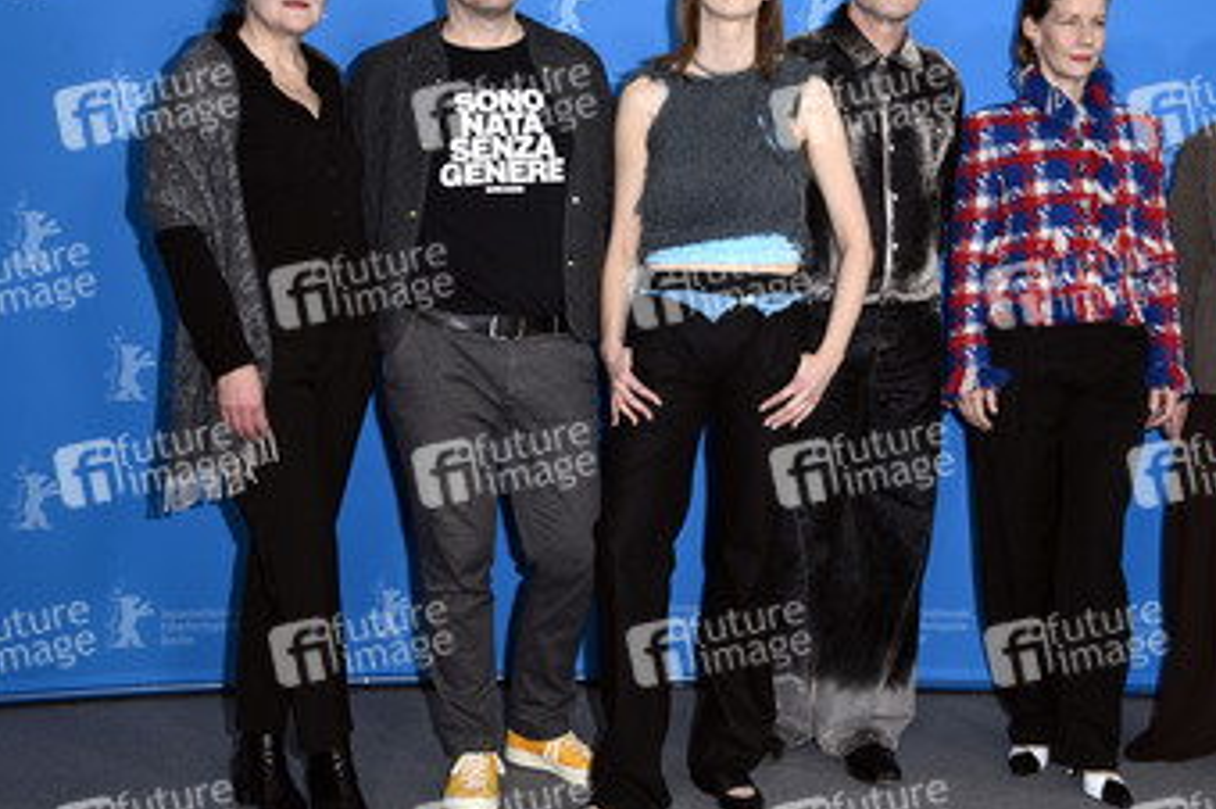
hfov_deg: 37.3
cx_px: 767
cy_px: 376
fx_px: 1788
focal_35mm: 53
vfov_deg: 25.5
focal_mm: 40
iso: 1000
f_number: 5.6
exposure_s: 1/250
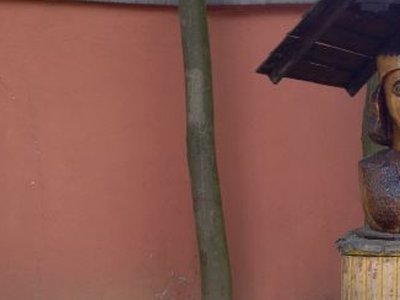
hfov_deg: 21.8
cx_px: 417
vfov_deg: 16.9
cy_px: 284
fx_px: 993
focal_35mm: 86
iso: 50
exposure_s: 1/191
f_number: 2.4
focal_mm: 4.28
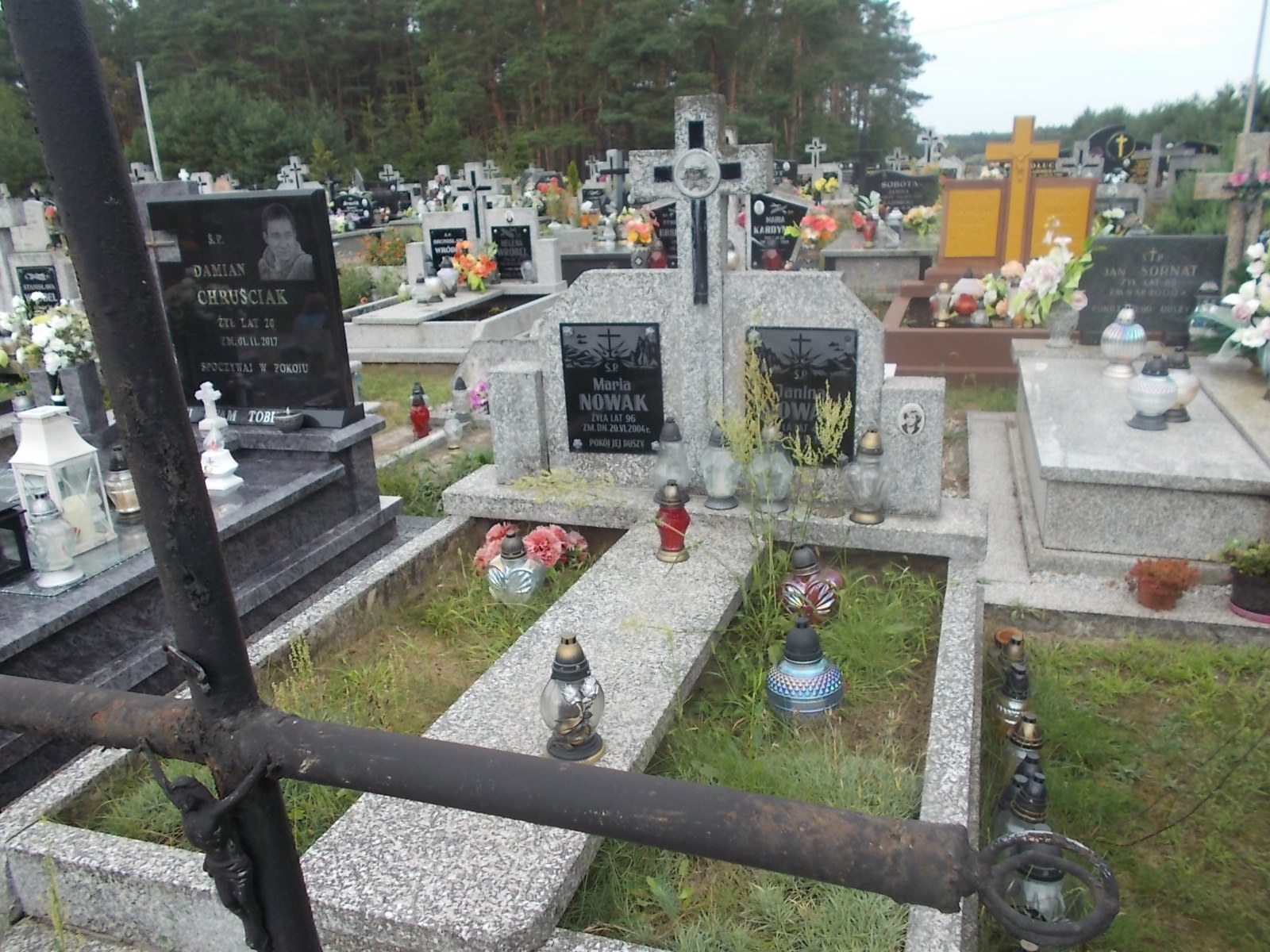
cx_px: 635
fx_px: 954
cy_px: 476
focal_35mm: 26
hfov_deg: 67.3
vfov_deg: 53.1
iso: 80
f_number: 3.2
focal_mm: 4.6
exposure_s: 1/320
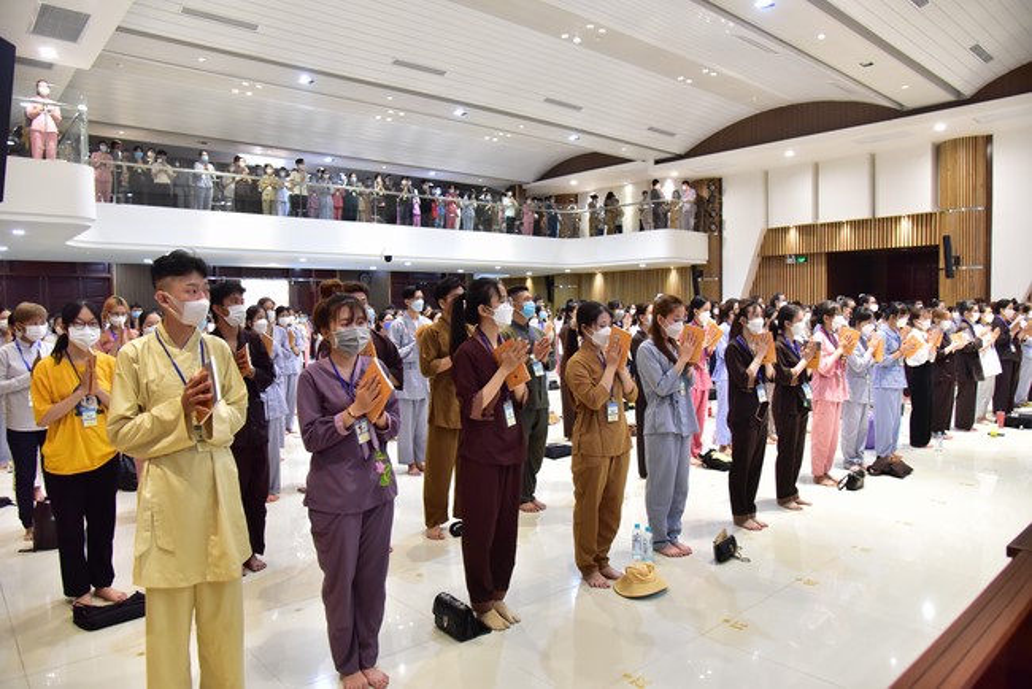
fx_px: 688
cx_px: 516
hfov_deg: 73.7
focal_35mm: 24
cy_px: 344
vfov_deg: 53.2
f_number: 4.5
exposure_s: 1/125
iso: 3200
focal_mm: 24
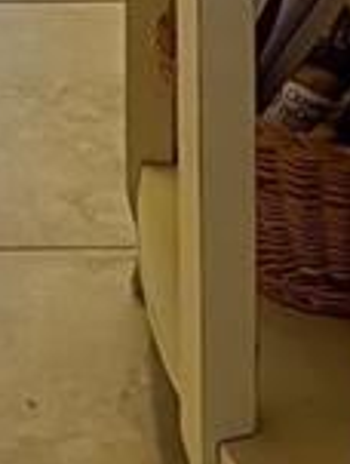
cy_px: -639
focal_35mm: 206
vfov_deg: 8.7
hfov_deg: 7.1
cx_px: -147
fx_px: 2765
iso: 80
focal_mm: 5.7
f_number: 1.5
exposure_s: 1/60
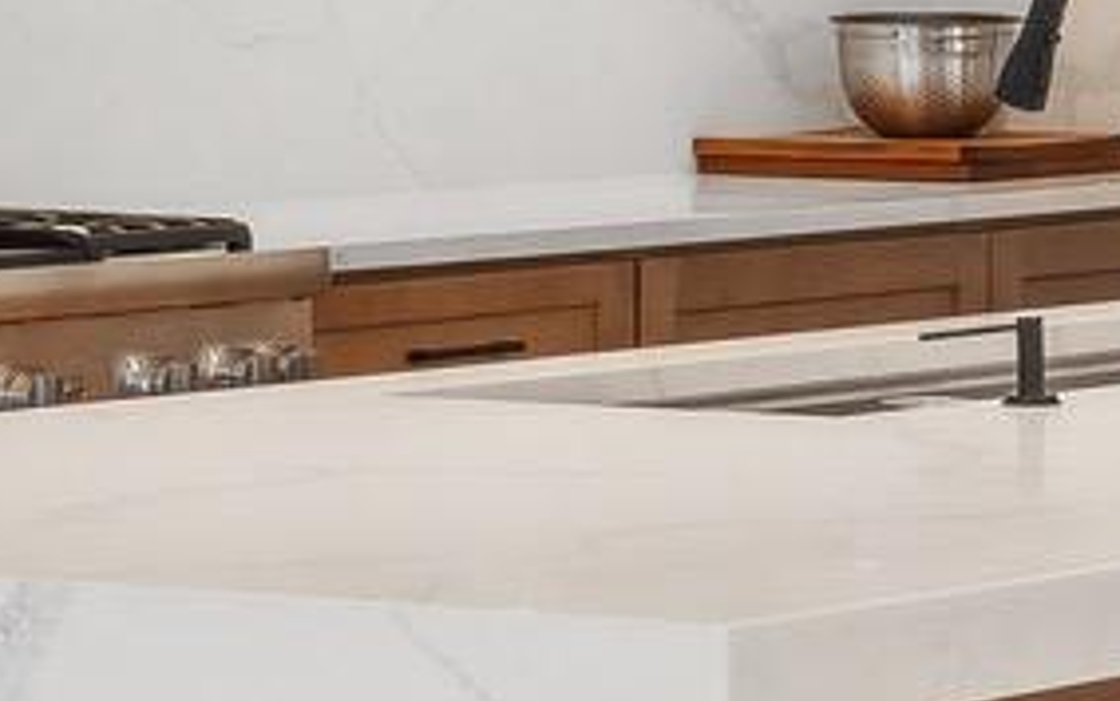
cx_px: 981
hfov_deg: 9.3
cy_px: -200
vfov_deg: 5.8
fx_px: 6860
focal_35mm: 225
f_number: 8
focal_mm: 30.5
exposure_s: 1/30
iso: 200
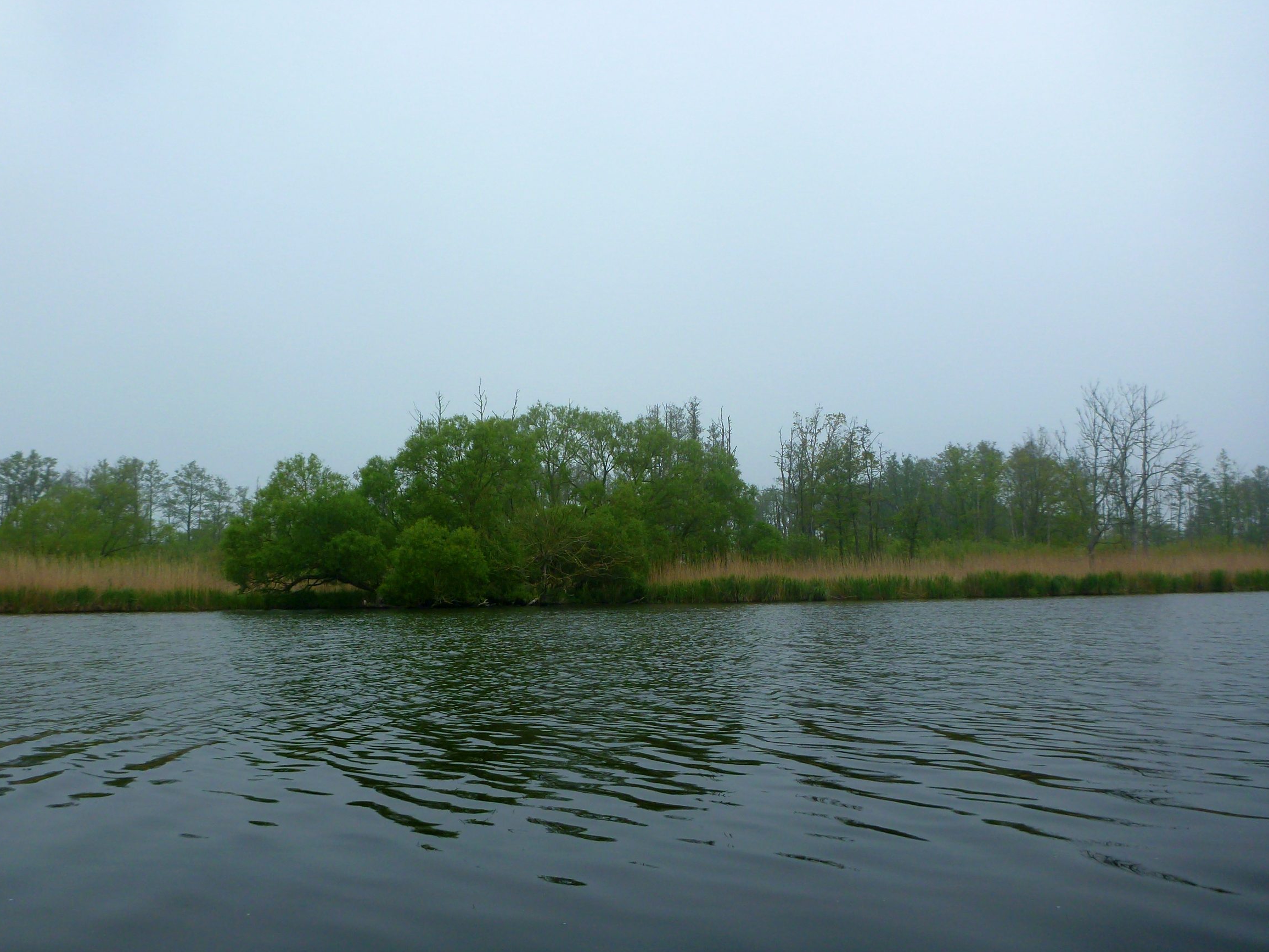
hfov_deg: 58.3
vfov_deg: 45.4
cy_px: 489
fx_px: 1136
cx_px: 599
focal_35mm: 31
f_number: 3.3
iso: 100
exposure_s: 1/400
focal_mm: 4.9
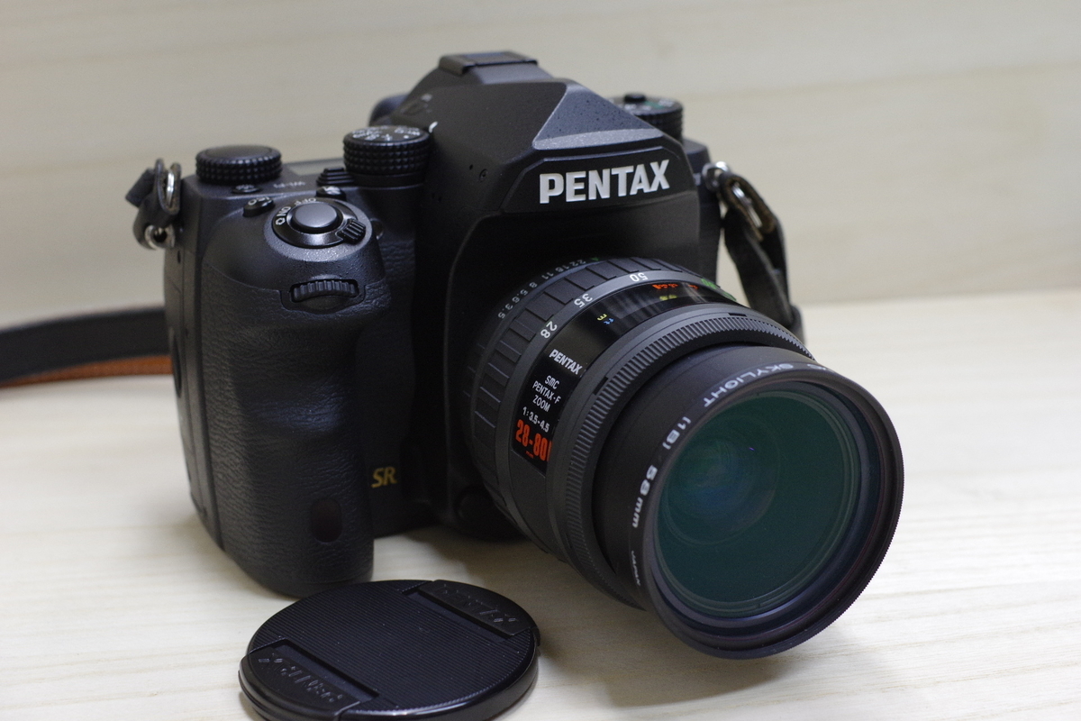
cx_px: 540
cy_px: 360
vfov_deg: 26.0
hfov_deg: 38.2
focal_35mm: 52
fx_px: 1561
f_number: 6.3
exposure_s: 1/20
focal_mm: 35
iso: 800
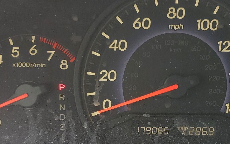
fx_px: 382
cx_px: 172
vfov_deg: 21.0
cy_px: 122
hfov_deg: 32.8
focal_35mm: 61
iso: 50
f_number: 1.5
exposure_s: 1/169
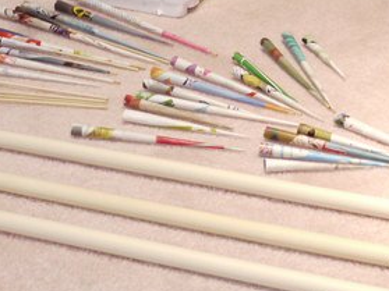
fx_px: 1404
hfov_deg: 15.7
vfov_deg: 11.7
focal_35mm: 125
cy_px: 10
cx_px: 105
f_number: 5.6
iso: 800
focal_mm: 17
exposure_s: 1/80
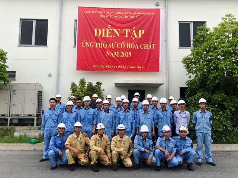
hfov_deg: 63.4
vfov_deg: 49.7
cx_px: 119
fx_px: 193
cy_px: 89
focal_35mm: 28
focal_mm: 4
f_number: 1.8
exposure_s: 1/1000
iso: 20
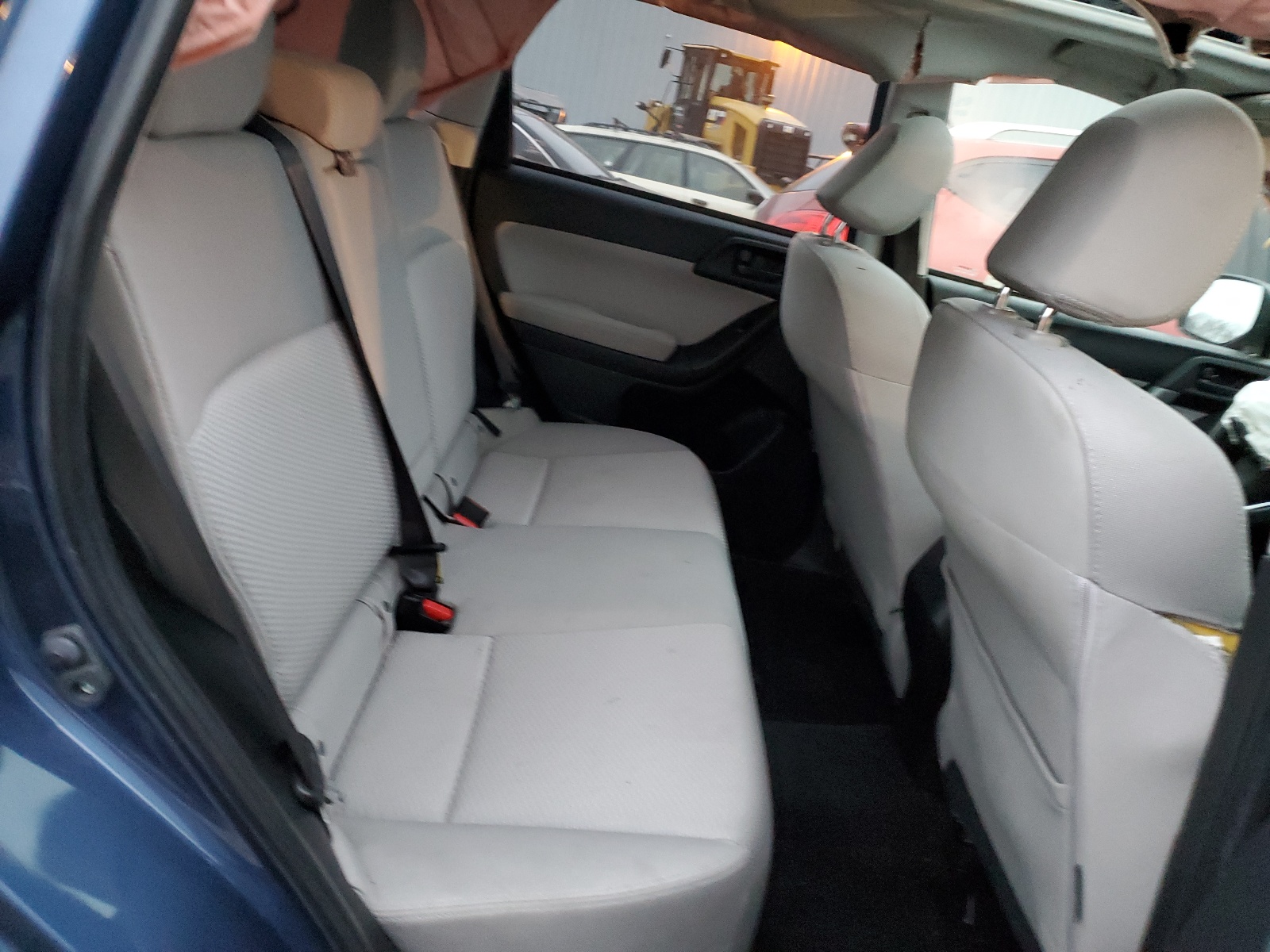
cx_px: 635
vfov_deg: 53.1
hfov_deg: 67.3
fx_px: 954
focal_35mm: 26
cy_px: 476
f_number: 1.5
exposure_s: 1/15
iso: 342
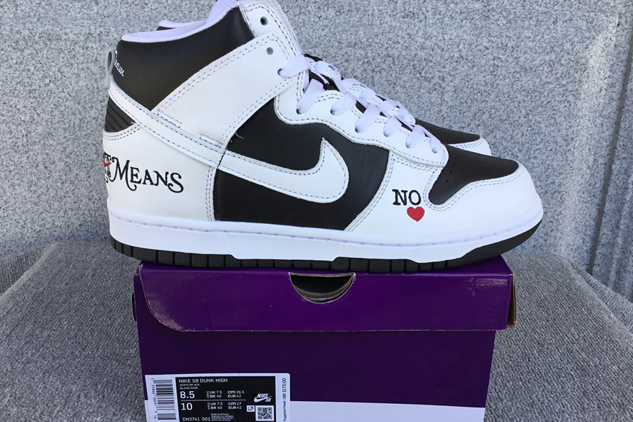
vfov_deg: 40.0
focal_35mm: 33
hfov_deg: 57.2
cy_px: 208
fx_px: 580
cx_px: 322
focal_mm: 3.3
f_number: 2.4
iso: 25
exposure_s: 1/377
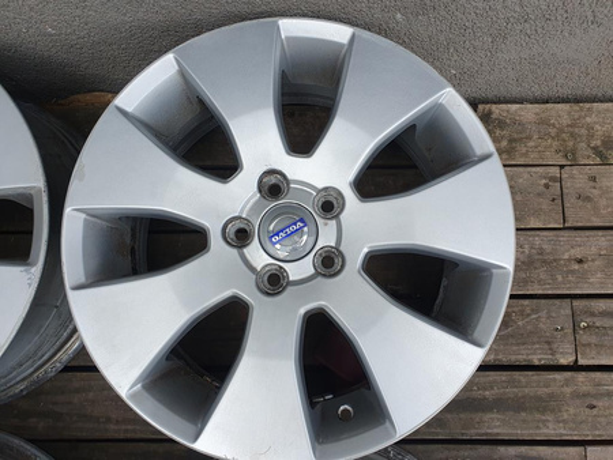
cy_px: 230
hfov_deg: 67.3
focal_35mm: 26
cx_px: 306
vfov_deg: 53.1
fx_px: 461
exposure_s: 1/468
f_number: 2.4
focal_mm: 4.32
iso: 50
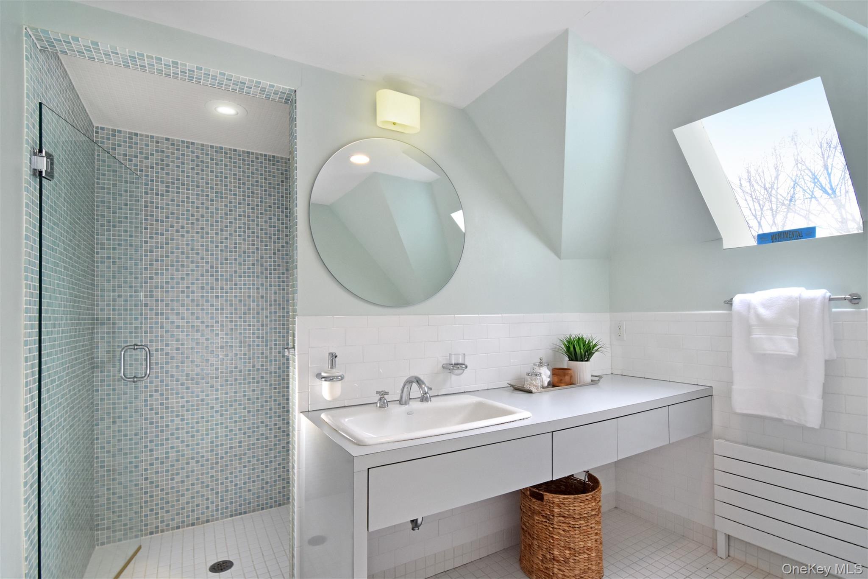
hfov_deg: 95.0
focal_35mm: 16
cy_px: 290
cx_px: 434
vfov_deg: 72.0
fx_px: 398
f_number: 11
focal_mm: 11
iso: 640
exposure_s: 1/60
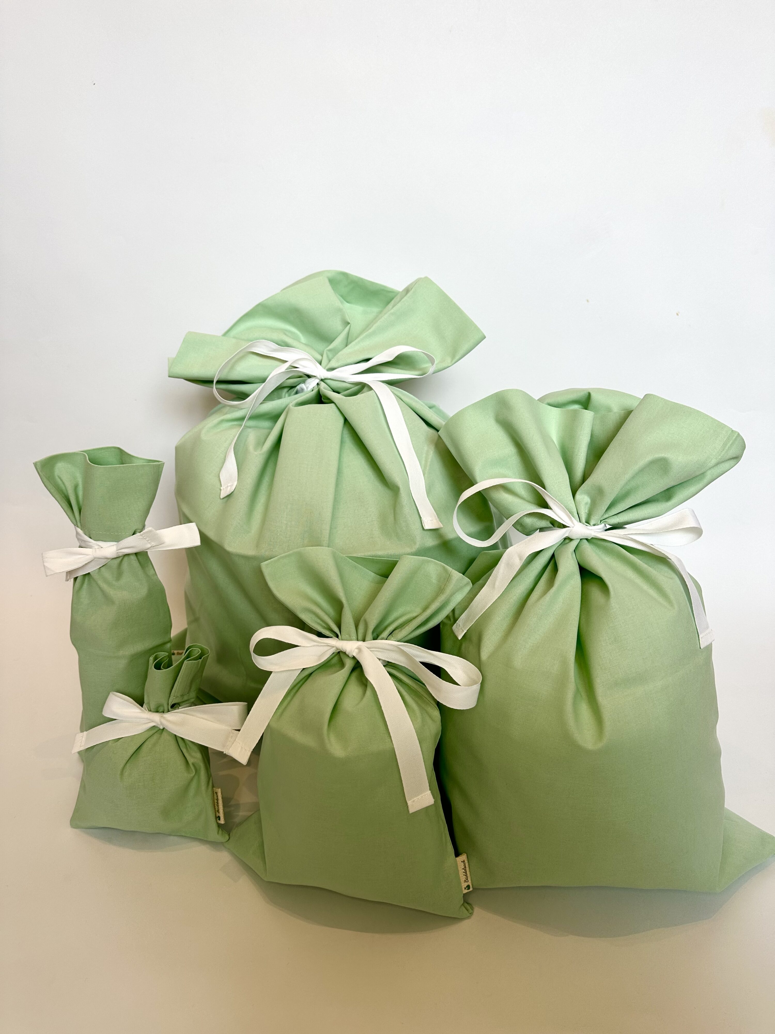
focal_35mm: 24
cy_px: 517
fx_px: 716
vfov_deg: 71.6
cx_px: 388
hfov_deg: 56.8
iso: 64
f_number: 1.78
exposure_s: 1/100
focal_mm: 6.86
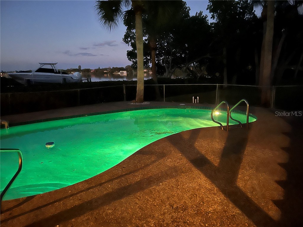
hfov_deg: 67.3
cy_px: 114
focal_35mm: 26
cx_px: 152
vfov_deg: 53.1
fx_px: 228
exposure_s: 1/9
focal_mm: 5.7
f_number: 1.5
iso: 800
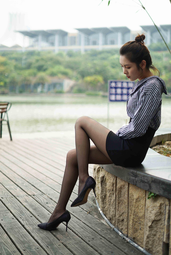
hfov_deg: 27.0
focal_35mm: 50
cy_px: 128
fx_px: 356
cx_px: 86
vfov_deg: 39.6
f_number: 1.8
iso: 100
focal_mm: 50
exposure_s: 1/2000
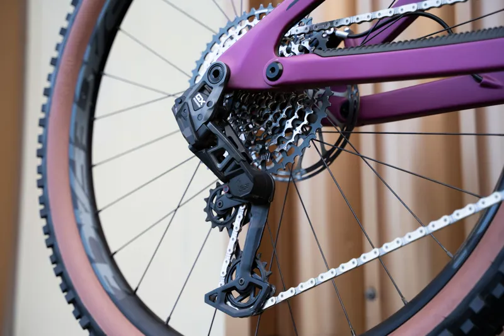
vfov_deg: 21.9
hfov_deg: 32.4
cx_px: 252
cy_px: 168
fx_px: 868
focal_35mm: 62
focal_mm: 62
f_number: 3.5
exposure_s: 1/80
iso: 100
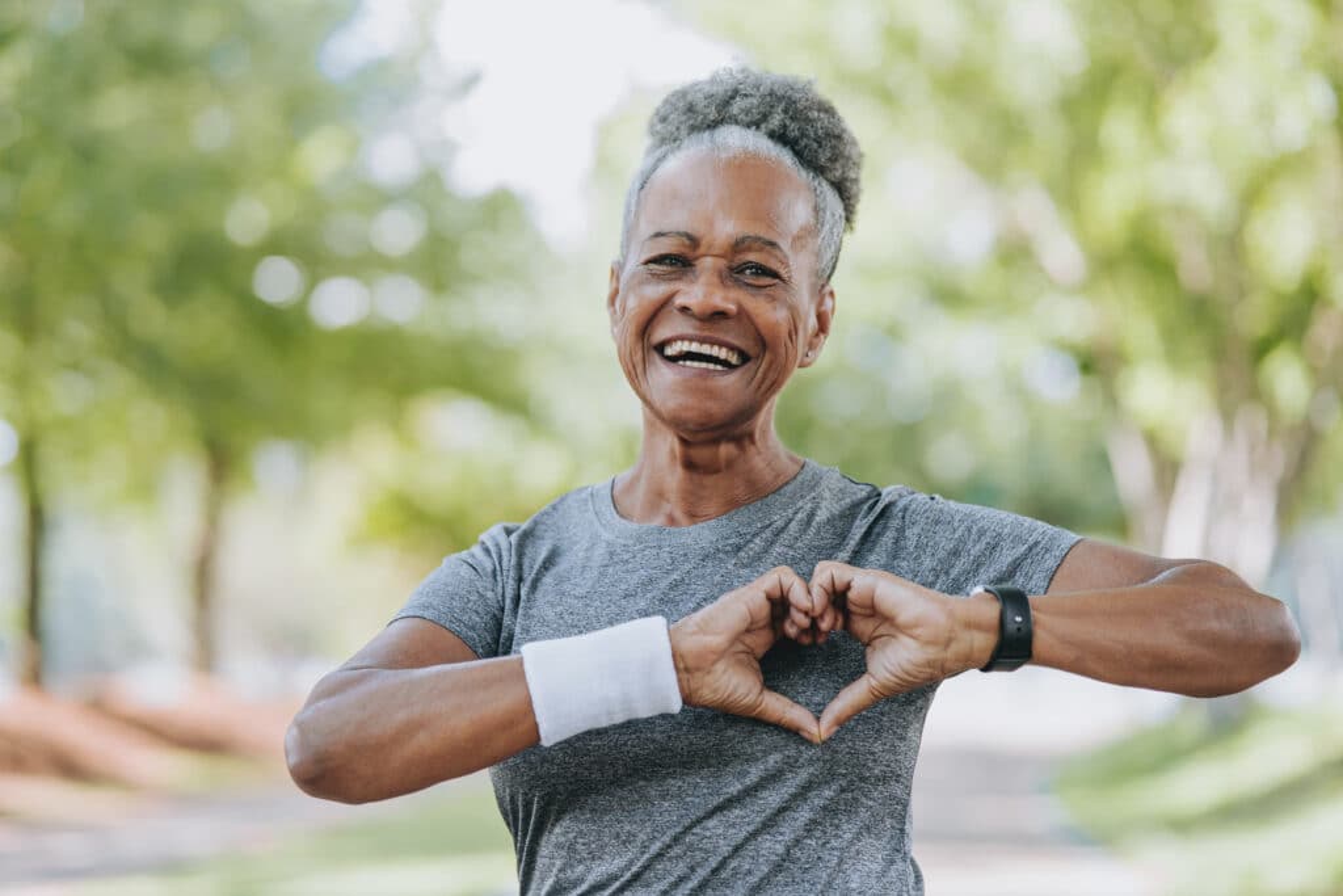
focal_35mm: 85
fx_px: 3171
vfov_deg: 16.1
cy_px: 448
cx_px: 672
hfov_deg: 23.9
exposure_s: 1/320
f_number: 2.5
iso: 250
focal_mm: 85
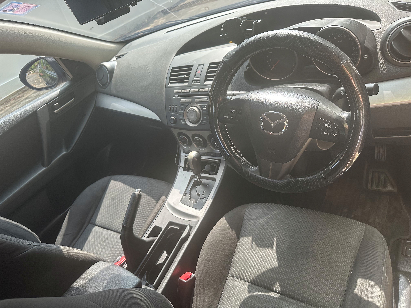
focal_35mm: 24
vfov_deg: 56.8
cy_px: 154
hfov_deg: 71.6
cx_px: 206
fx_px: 285
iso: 125
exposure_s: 1/121
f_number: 1.78
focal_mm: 6.86
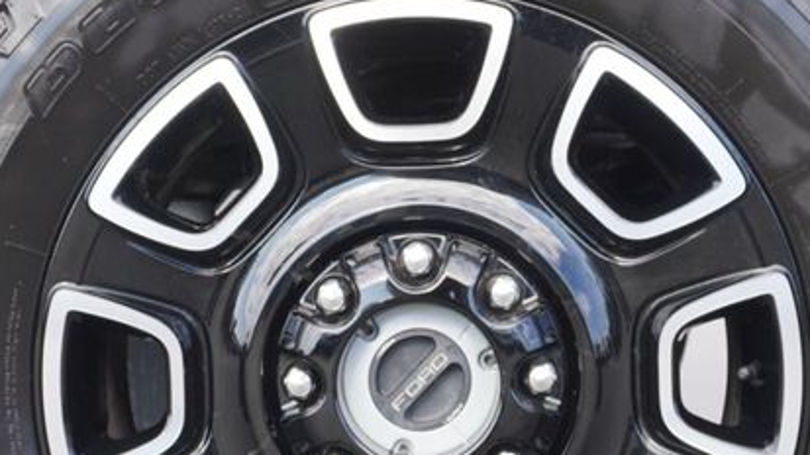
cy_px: 339
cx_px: 402
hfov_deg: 27.2
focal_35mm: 78
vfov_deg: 15.4
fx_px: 1675
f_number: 5
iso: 100
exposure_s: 1/100
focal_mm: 20
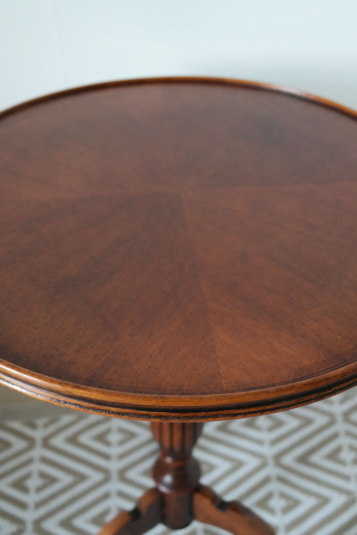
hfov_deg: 29.2
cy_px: 268
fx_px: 684
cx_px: 178
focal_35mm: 46
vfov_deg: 42.7
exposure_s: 1/50
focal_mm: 30
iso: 1600
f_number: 4.5
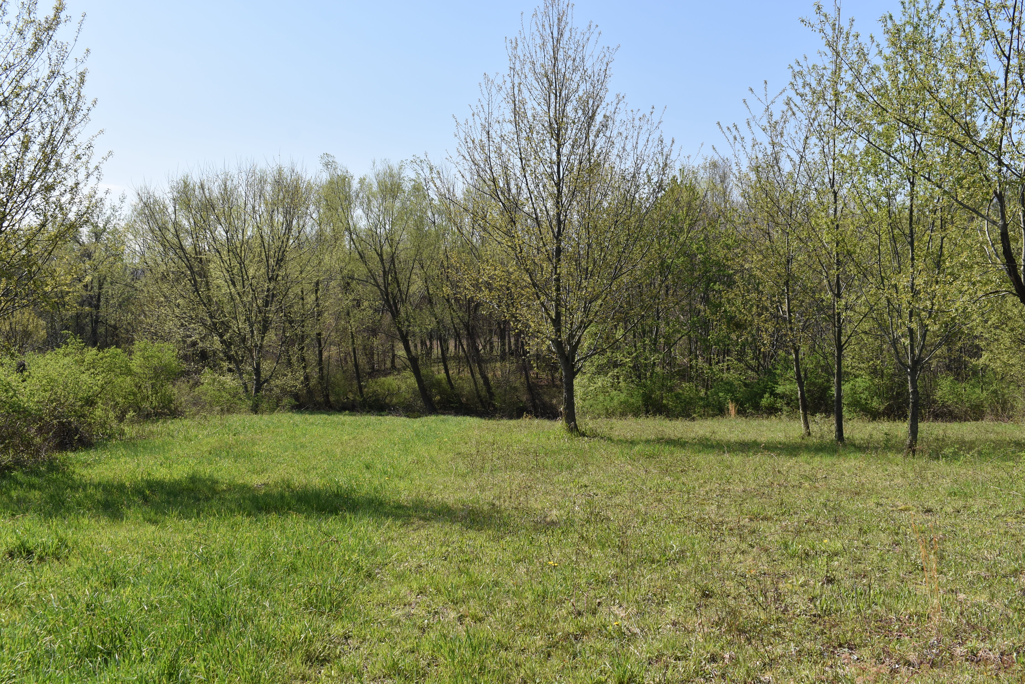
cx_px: 512
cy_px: 342
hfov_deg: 49.5
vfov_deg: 34.2
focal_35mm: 39
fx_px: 1111
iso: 200
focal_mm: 26
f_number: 9
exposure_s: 1/320
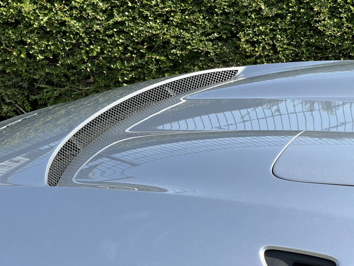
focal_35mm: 77
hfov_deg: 25.3
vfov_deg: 19.1
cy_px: 133
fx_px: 787
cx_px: 177
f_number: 2.8
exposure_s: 1/389
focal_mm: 9
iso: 32
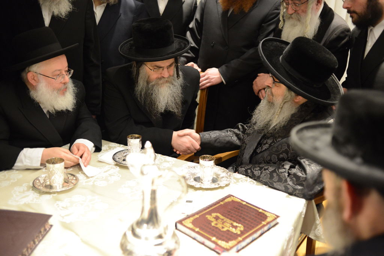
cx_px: 192
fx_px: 373
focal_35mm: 35
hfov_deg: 54.4
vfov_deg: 37.9
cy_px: 128
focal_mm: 35
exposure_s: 1/125
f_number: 2.8
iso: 3200
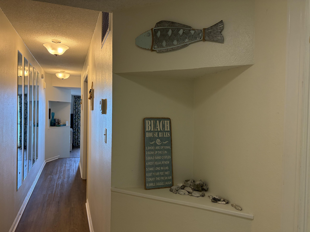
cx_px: 155
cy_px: 116
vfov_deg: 53.1
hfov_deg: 67.3
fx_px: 233
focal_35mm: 26
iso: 125
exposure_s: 1/120
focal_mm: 5.96
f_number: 1.6
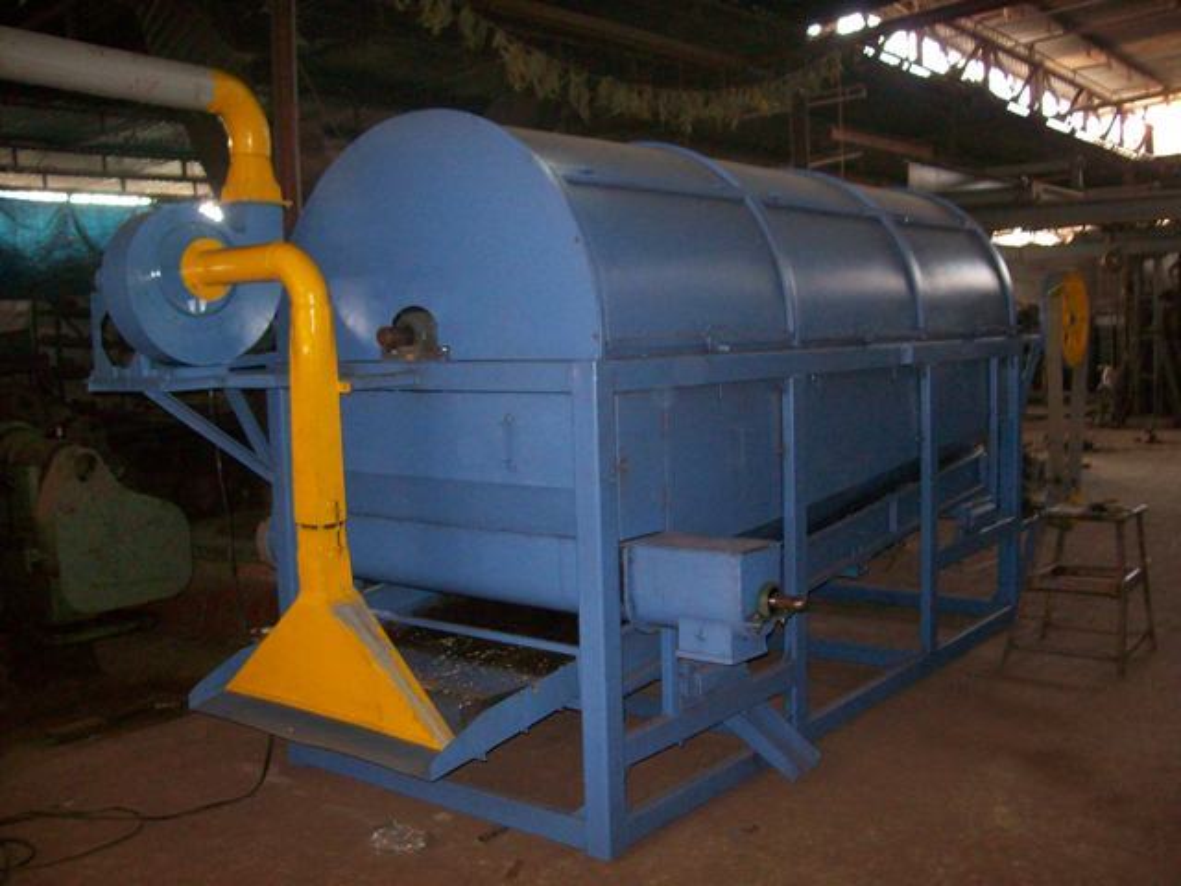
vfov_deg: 39.7
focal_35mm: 36
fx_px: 1228
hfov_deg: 51.4
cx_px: 590
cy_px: 443
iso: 200
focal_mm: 6
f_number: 2.7
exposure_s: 1/32
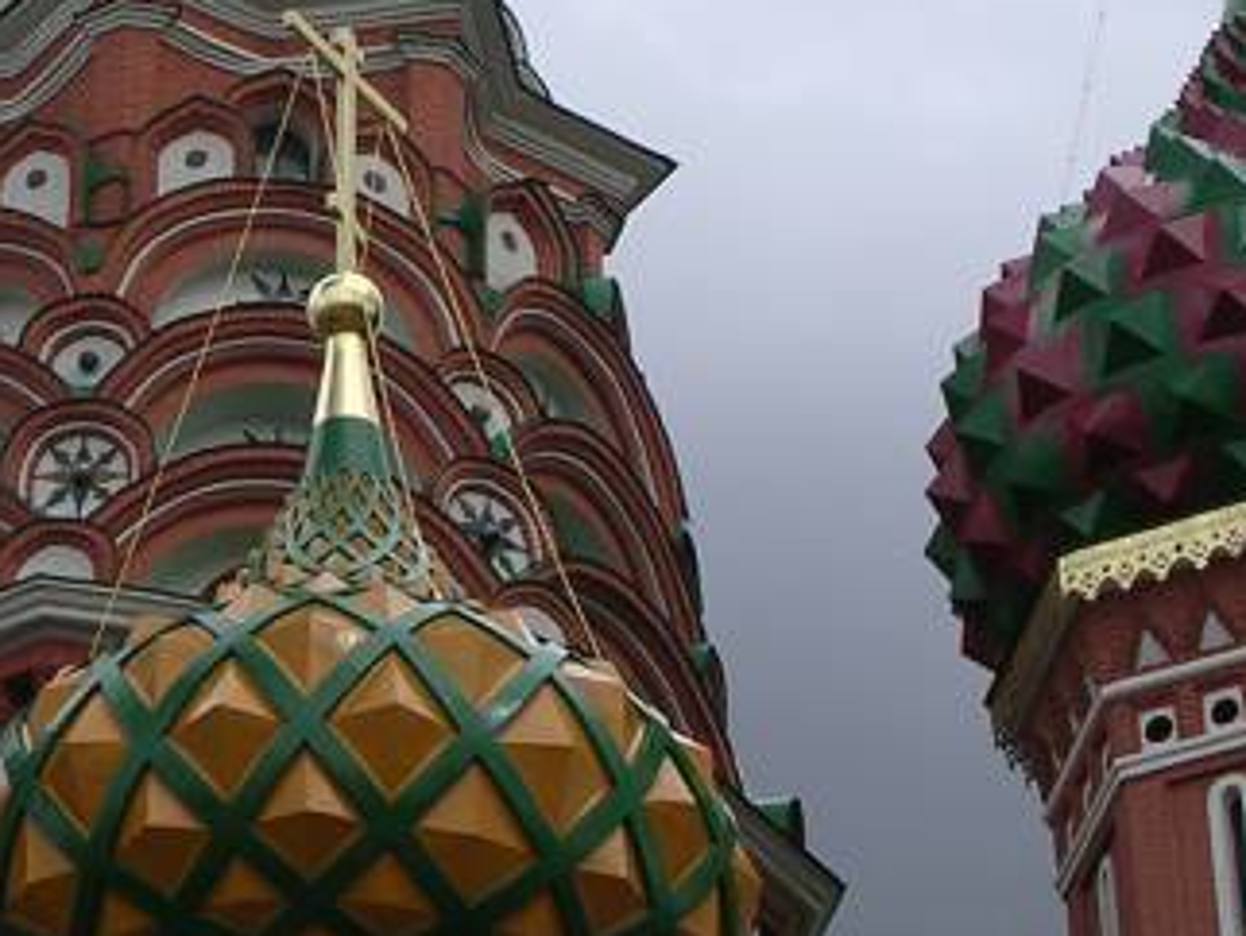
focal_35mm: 149
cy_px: 275
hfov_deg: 13.1
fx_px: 5367
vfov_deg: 10.0
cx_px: 151
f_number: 3.4
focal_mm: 9.1
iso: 100
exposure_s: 1/744
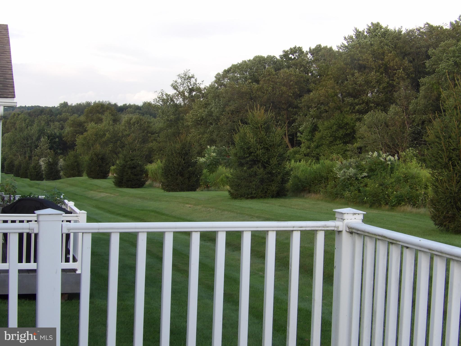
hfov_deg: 31.2
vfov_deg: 23.7
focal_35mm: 62
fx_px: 826
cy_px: 173
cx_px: 230
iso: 110
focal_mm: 11.1
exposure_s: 1/60
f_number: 5.7
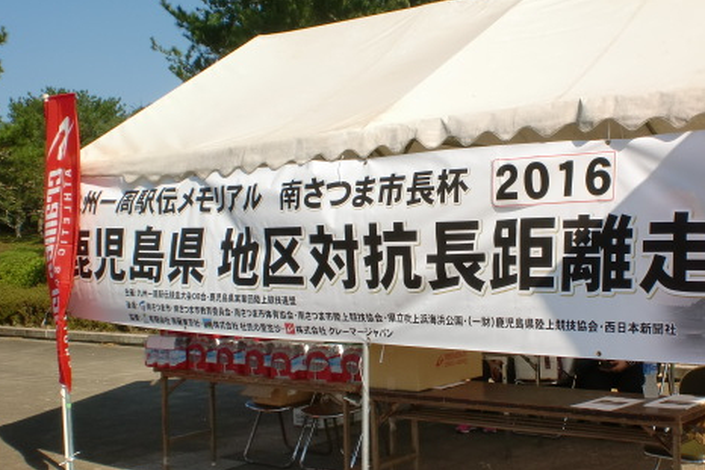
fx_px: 979
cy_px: 258
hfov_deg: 39.2
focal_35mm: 50
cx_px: 464
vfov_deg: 27.0
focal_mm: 6.3
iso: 64
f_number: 5.6
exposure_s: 1/400
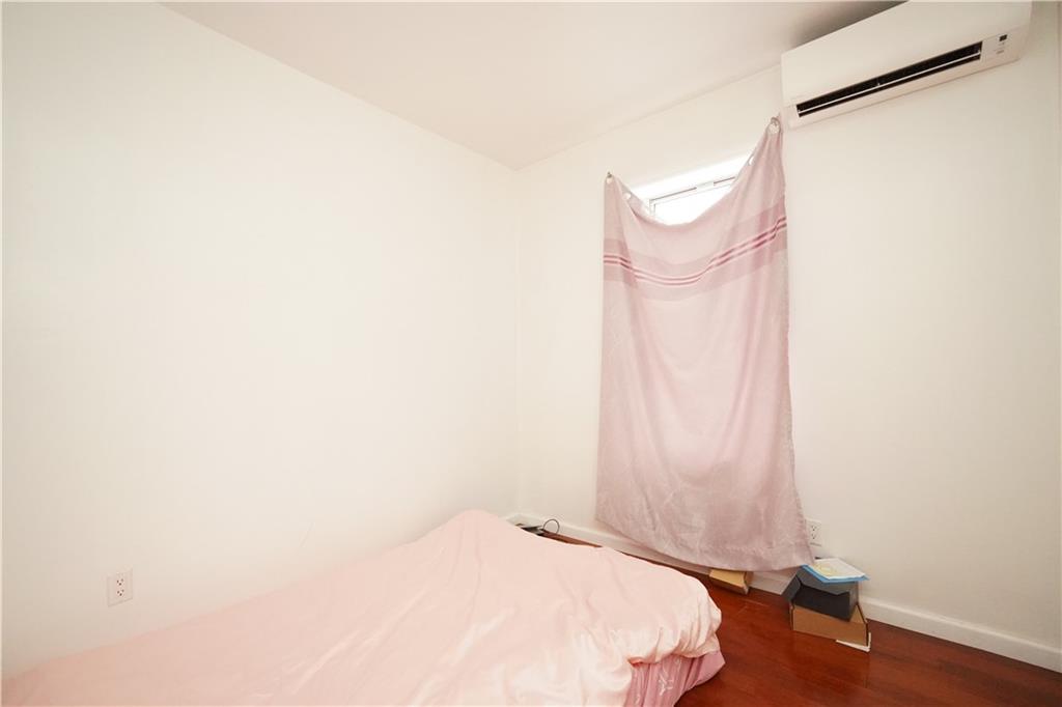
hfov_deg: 100.4
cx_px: 531
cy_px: 354
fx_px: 442
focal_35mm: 15
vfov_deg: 77.3
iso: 5000
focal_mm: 10
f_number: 4.5
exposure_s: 1/125
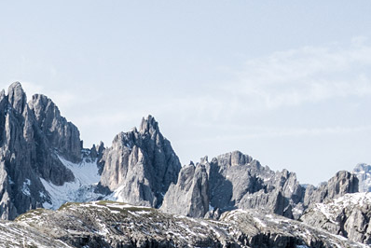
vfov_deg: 10.5
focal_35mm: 122
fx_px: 1258
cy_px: 464
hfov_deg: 15.5
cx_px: -177
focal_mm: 11.12
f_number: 4
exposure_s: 1/800
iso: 125
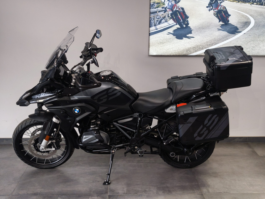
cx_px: 132
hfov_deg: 41.2
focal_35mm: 46
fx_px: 352
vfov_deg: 31.5
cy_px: 100
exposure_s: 1/100
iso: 100
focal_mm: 6.57
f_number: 1.6
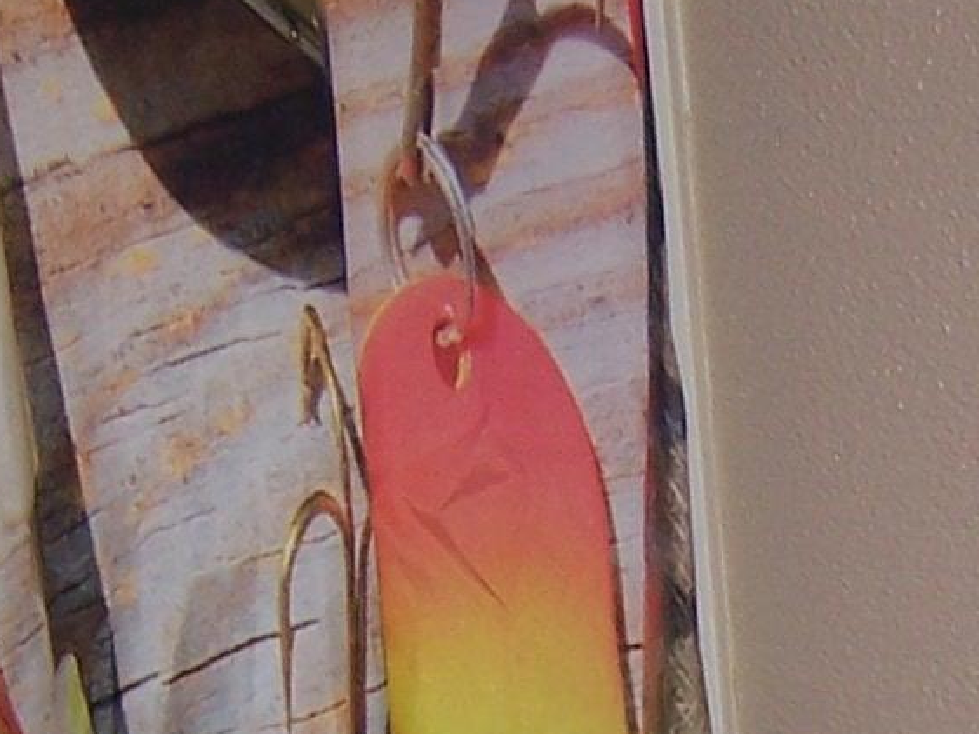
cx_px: 1174
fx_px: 3817
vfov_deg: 10.3
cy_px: 1372
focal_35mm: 135
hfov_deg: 14.2
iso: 80
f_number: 2.8
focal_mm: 5.5
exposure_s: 1/60
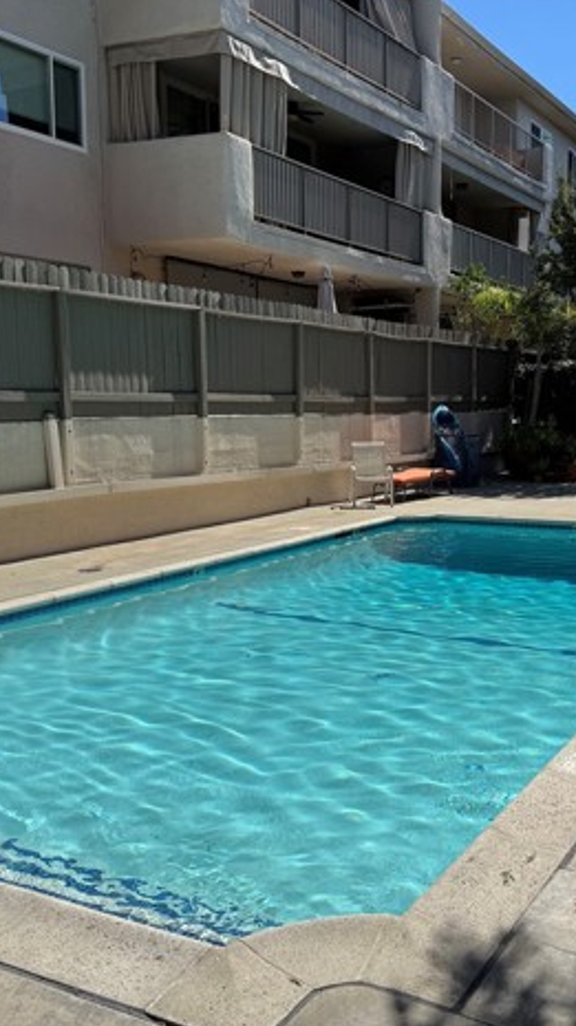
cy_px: 503
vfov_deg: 55.3
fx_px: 979
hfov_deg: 32.4
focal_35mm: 36
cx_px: 395
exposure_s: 1/7092
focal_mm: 6.76
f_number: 1.78
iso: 80
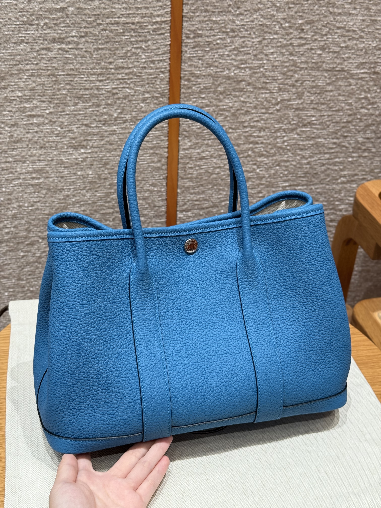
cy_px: 254
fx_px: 704
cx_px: 190
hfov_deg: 30.3
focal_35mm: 48
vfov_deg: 39.7
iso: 100
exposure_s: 1/70
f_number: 1.78
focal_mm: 6.76
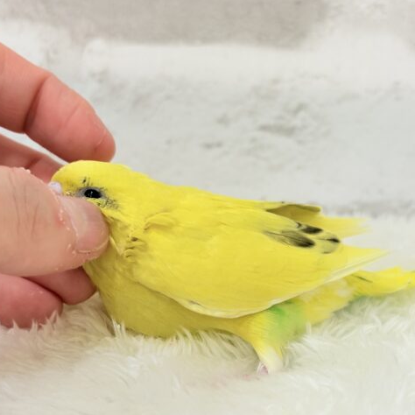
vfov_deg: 27.7
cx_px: 254
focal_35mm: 62
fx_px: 841
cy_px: 207
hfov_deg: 27.6
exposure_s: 1/50
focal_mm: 5.96
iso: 32
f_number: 1.6
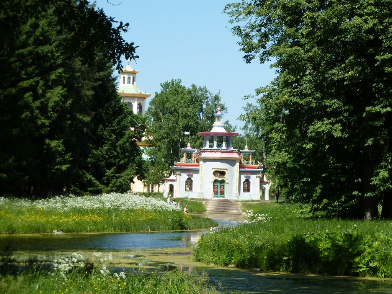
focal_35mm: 128
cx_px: 196
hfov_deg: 15.4
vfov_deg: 11.6
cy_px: 147
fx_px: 1450
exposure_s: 1/400
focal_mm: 21
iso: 80
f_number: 4.4
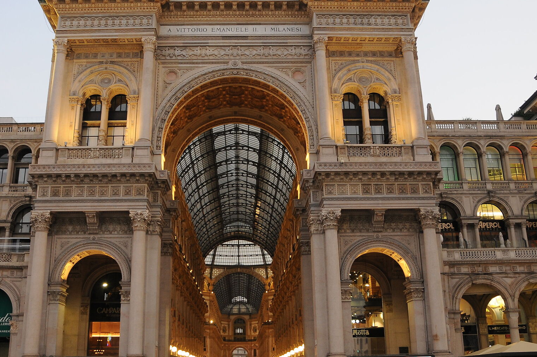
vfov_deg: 35.0
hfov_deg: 50.7
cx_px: 243
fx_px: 566
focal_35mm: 38
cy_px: 184
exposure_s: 1/20
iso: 400
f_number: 4
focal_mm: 16
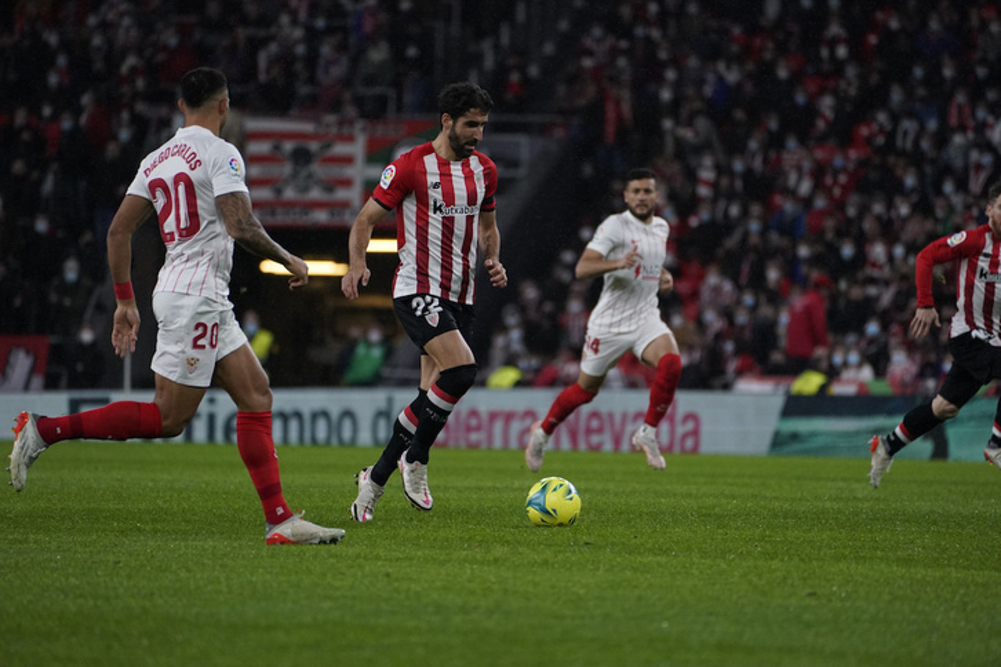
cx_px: 500
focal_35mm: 400
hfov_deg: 5.2
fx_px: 11121
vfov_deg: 3.4
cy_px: 334
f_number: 5.6
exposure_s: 1/1250
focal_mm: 400
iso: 3200
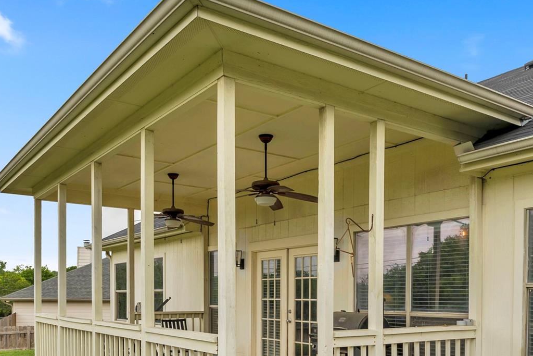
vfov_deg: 36.8
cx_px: 285
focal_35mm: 35
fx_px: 524
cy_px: 253
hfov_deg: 53.9
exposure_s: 1/40
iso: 100
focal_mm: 17.7
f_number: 9
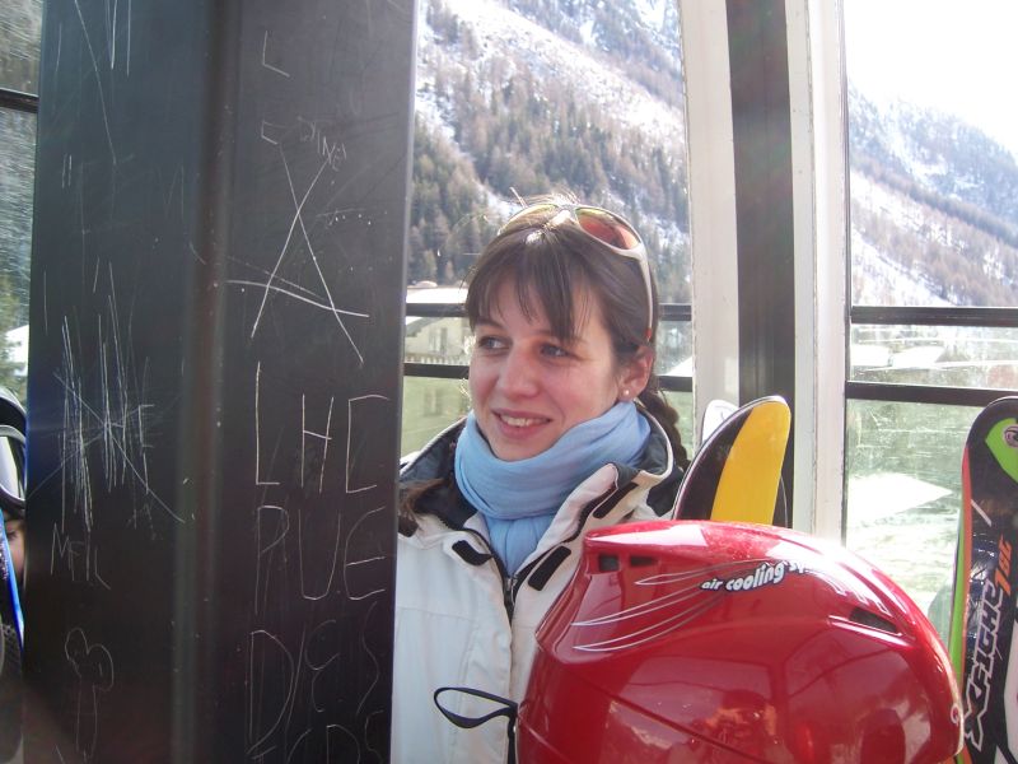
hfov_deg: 51.4
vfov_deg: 39.7
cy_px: 382
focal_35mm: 36
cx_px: 509
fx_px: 1059
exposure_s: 1/160
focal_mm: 6.2
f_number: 2.8
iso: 80
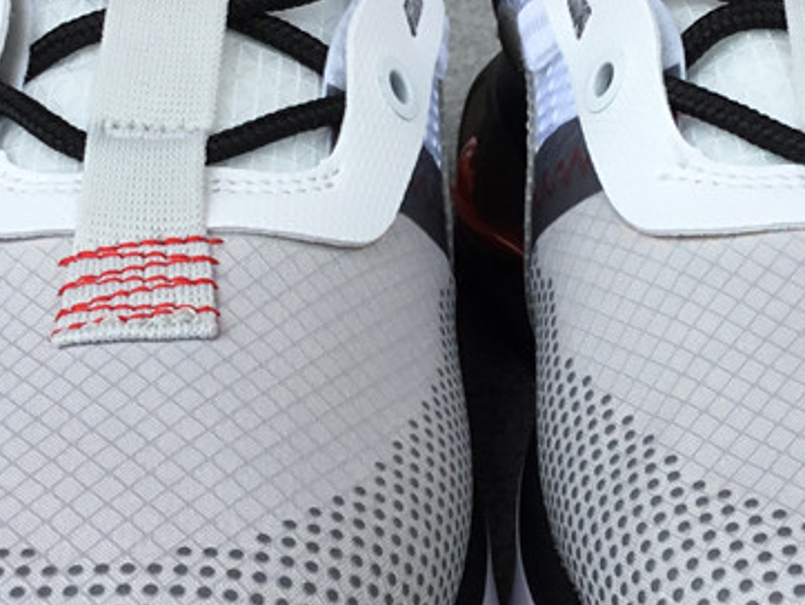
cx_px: 527
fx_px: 1792
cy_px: 344
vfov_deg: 19.2
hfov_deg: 25.2
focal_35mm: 77
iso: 25
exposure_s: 1/401
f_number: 2.4
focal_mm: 3.3
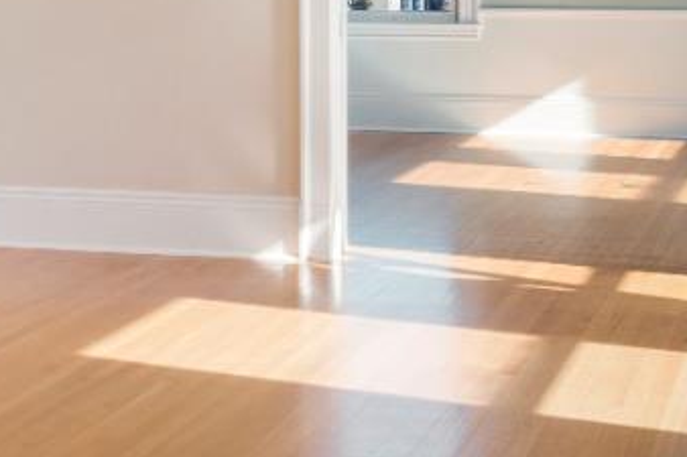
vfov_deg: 13.1
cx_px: 327
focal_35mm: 102
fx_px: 1945
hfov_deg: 20.0
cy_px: -85
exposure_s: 1/15
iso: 250
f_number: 18
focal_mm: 23
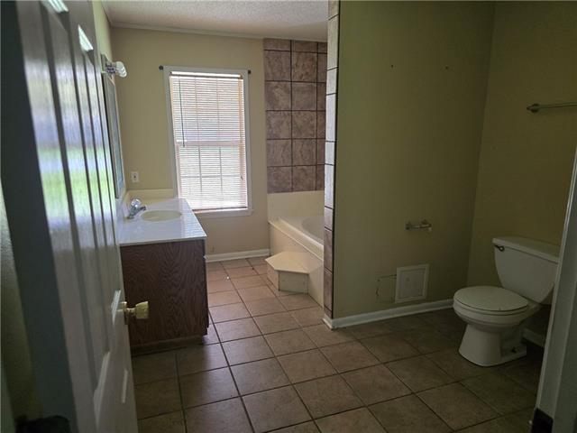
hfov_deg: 73.9
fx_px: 383
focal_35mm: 23
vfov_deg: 58.9
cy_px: 216
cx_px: 288
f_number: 1.7
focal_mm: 6.3
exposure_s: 1/120
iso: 800
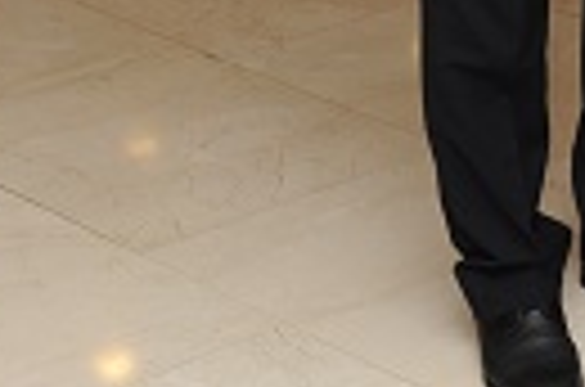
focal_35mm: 160
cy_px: -500
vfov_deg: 8.0
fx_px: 2594
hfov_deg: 10.8
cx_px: 1444
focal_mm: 26
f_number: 5.6
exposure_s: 1/80
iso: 400
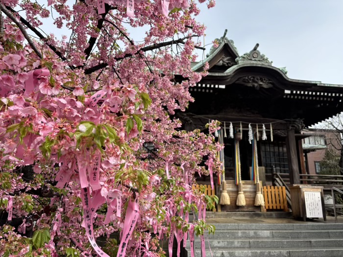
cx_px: 172
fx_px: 258
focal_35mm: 26
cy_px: 128
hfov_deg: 67.3
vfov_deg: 53.1
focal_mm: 5.96
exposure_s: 1/1437
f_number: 1.6
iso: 50
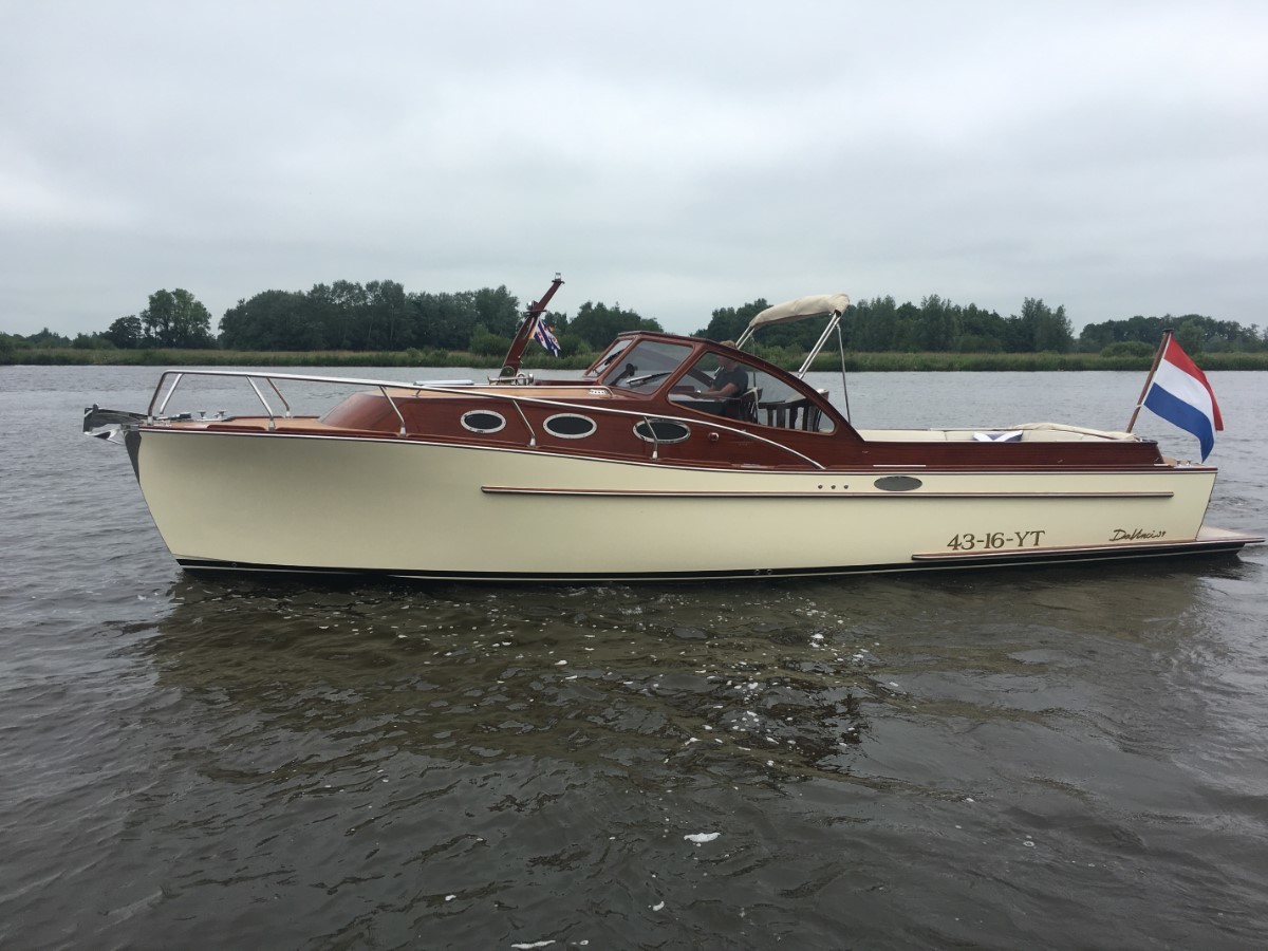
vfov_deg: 48.2
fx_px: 1062
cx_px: 634
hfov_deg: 61.7
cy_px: 476
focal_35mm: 29
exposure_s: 1/761
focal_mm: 4.15
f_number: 2.2
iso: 25
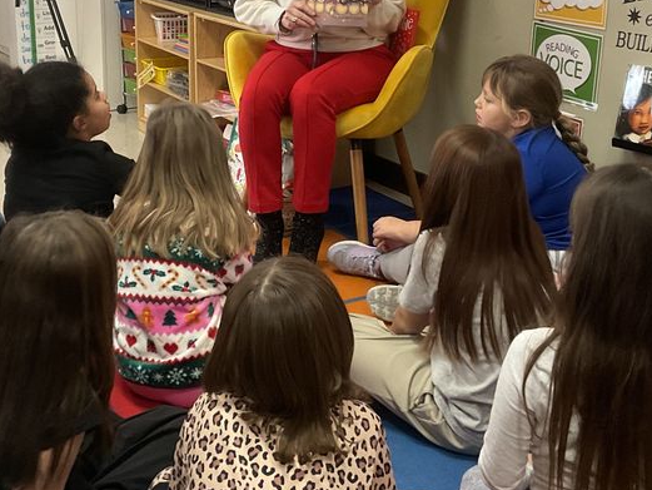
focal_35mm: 57
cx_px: 275
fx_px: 1074
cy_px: 134
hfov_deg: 33.7
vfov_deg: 25.4
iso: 200
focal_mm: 3
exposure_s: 1/40
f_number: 1.8
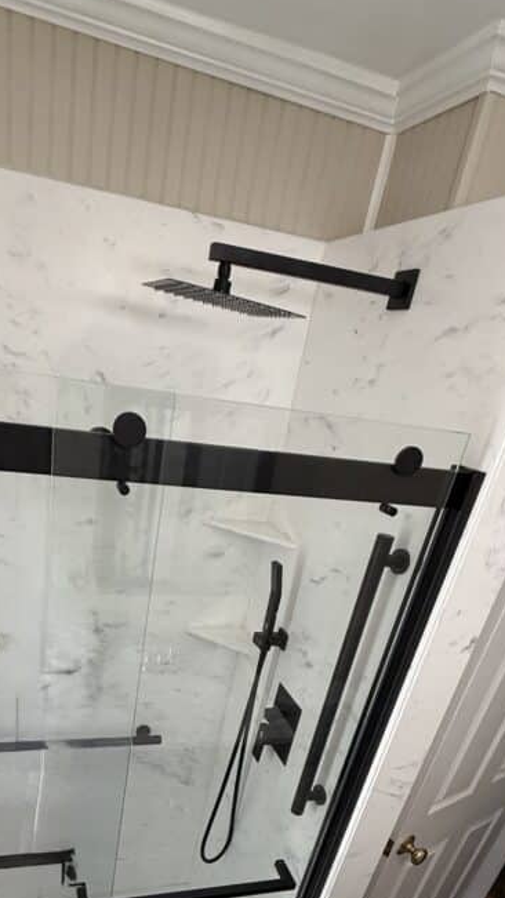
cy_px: 665
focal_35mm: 24
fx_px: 572
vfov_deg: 71.5
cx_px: 170
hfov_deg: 46.9
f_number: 2.2
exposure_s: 1/120
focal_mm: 2.22
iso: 125
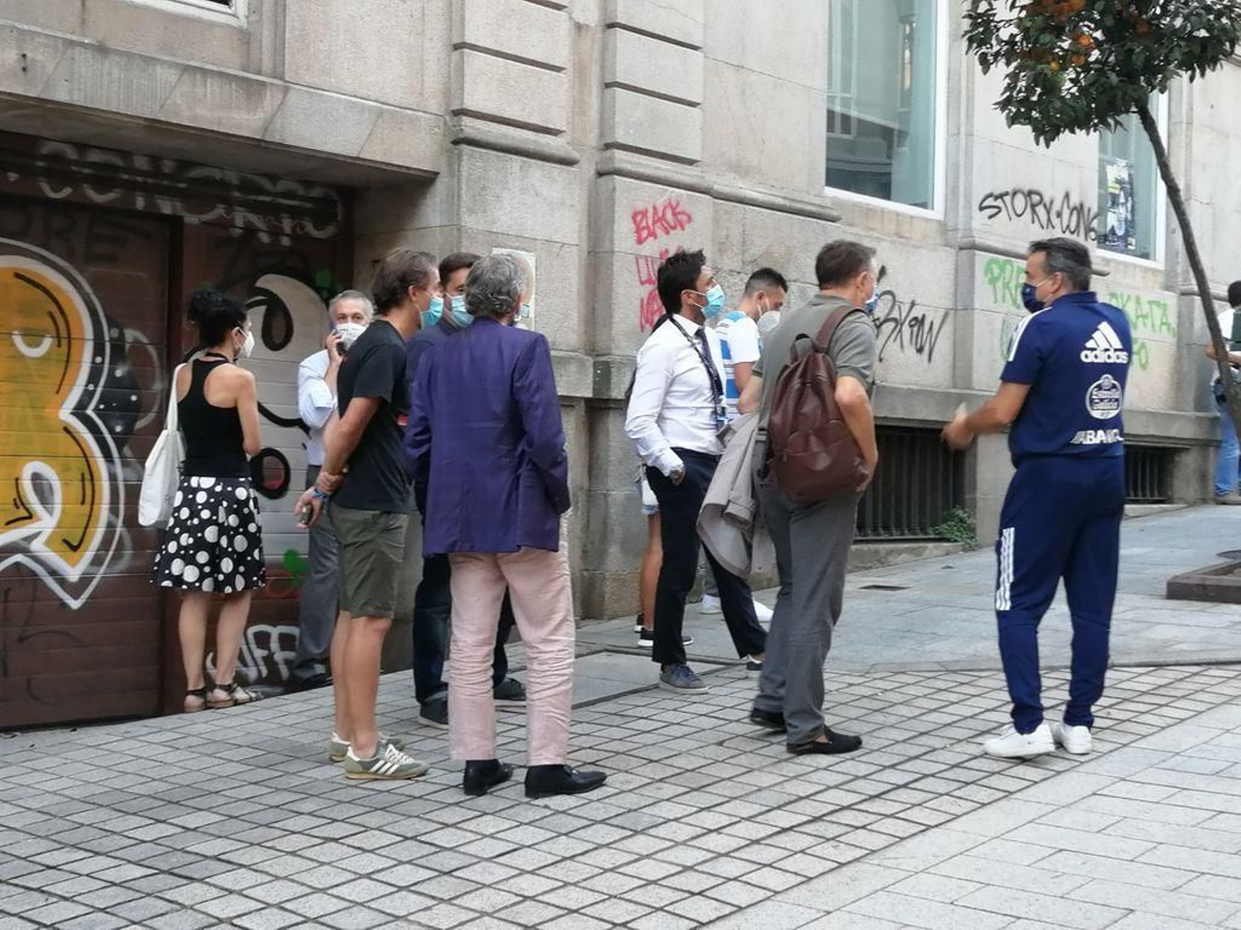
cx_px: 620
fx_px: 1864
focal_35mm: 52
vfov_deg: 28.0
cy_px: 465
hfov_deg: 36.8
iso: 100
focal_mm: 3.96
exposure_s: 1/50
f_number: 1.8
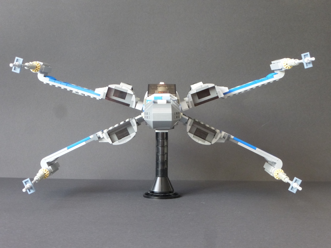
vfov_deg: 28.0
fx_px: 497
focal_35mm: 52
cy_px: 124
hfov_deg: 36.8
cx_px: 166
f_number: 4.3
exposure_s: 1/6
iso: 400
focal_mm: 9.4
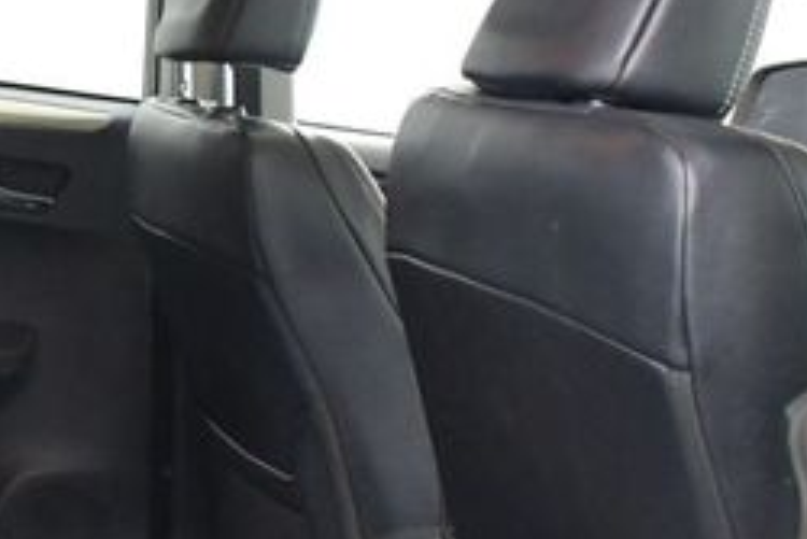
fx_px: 2063
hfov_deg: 20.7
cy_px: 620
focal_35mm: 92
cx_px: -165
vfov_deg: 14.5
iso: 5000
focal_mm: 18
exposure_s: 1/60
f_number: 3.5
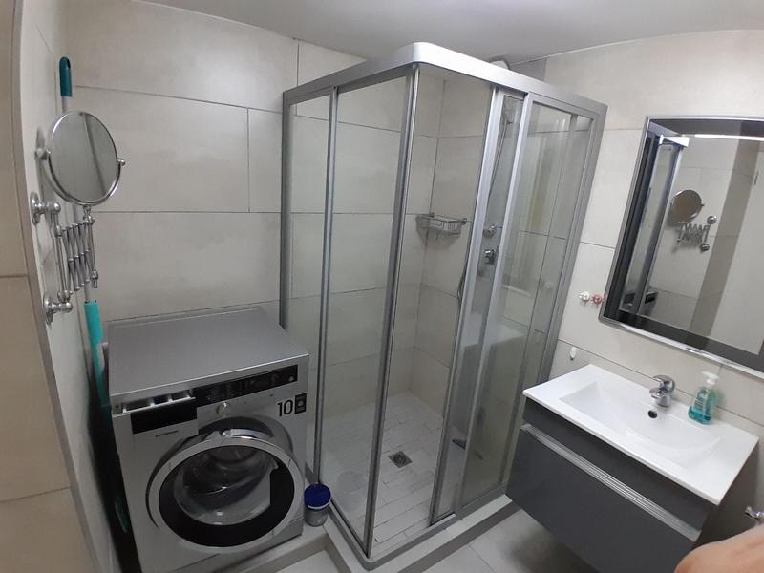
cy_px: 286
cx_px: 382
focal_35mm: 17
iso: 200
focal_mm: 1.46
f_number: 2.2
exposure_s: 1/50
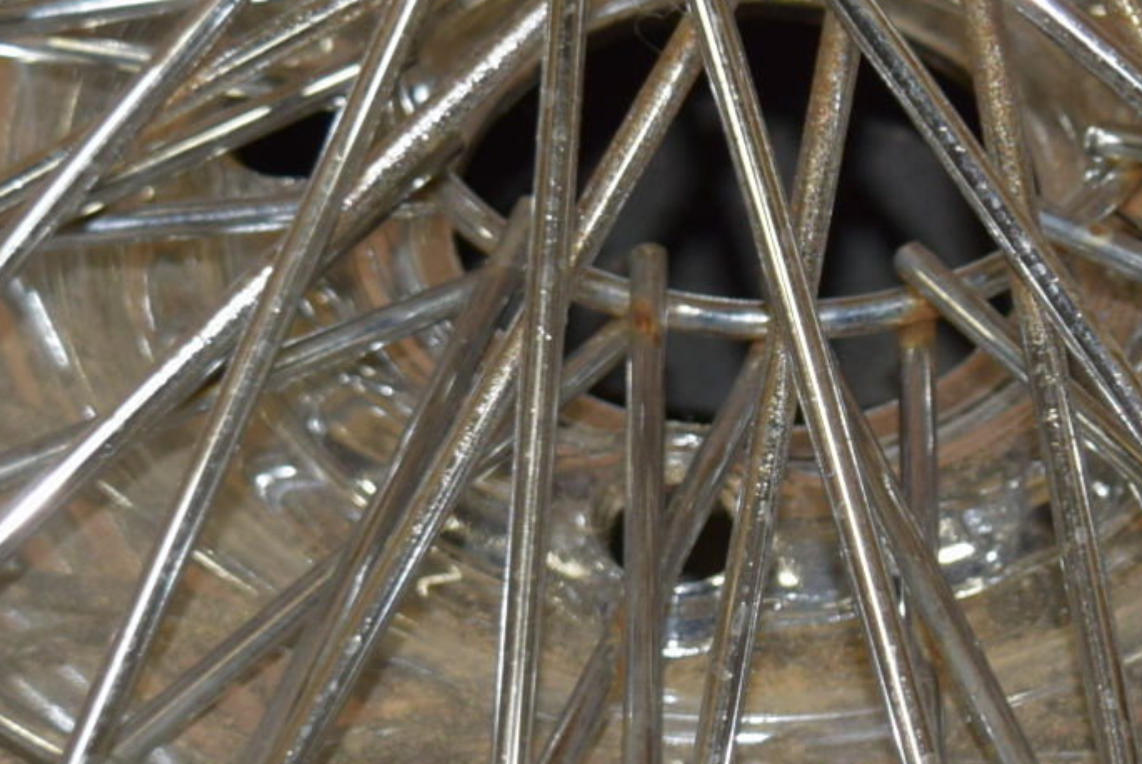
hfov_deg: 10.1
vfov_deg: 6.8
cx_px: 699
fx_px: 6451
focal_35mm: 203
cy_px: 415
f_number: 4.2
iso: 400
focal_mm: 31
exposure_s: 1/30
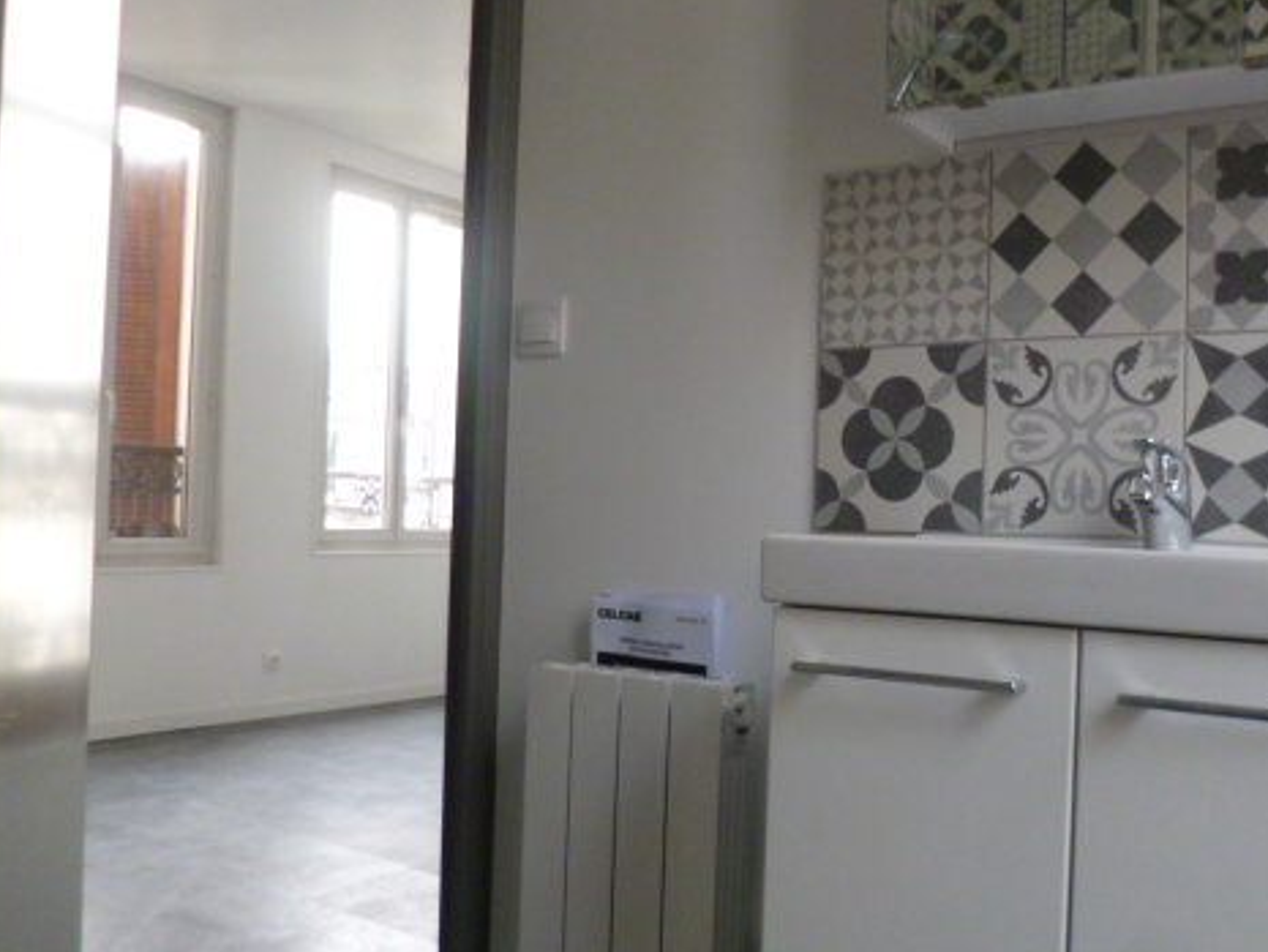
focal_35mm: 33
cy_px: 496
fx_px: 1209
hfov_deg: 54.6
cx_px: 807
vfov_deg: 43.0
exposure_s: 1/60
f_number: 2.5
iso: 320
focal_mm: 4.3
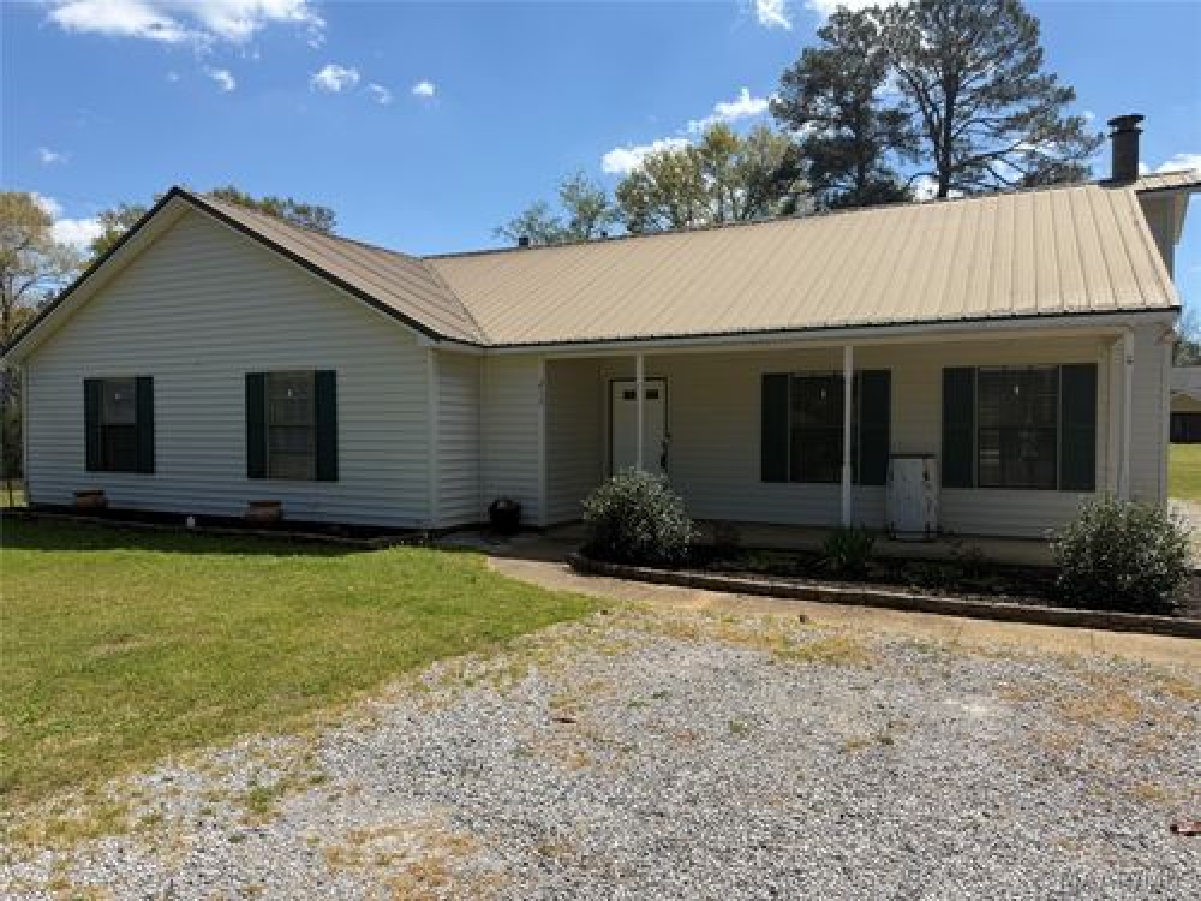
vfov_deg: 56.8
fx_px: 833
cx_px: 600
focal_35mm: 24
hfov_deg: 71.6
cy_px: 450
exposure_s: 1/4975
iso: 80
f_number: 1.78
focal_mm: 6.76
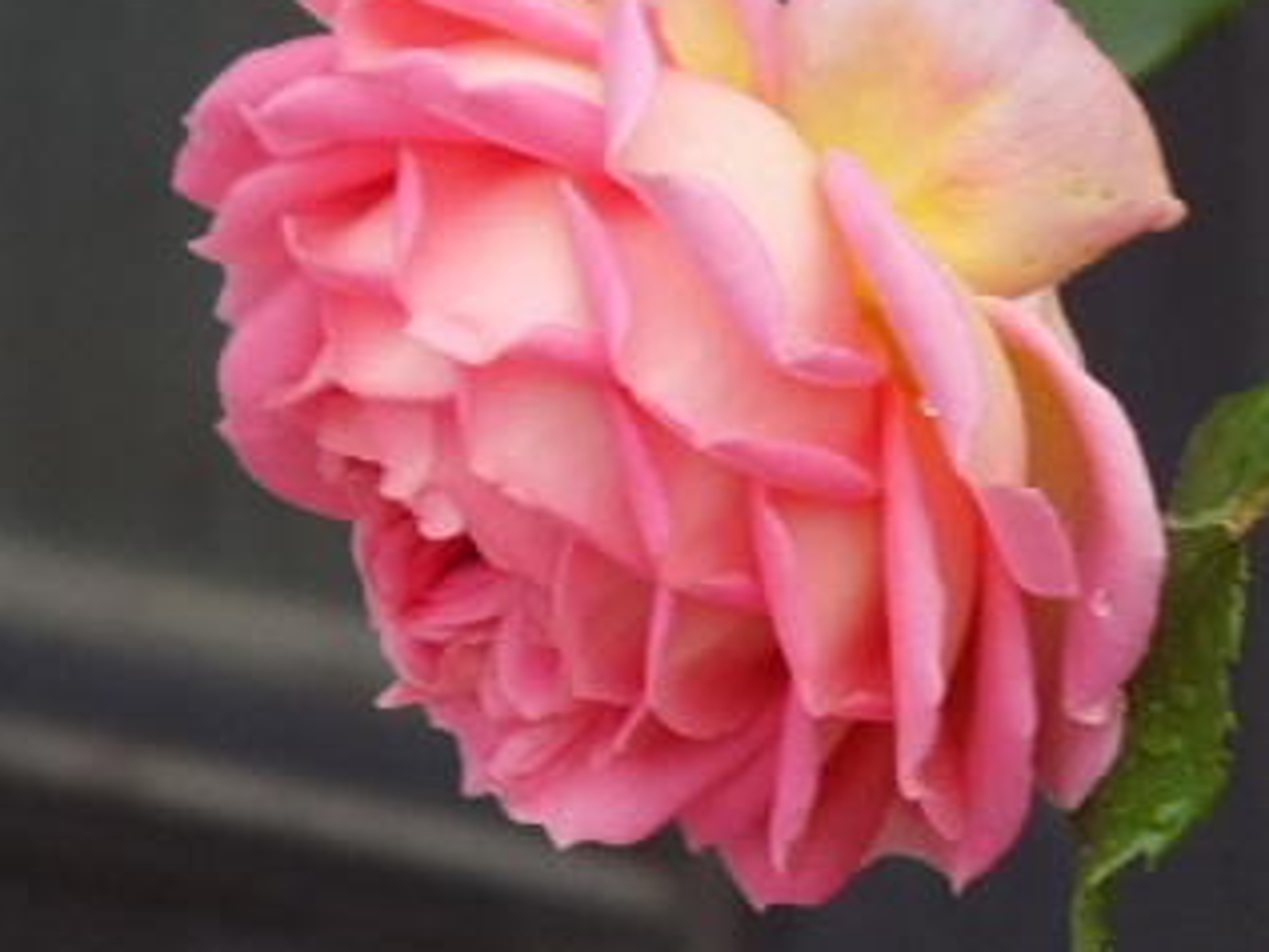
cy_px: 312
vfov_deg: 1.6
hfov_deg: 2.2
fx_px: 33666
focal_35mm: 918
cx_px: 508
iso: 400
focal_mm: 107.7
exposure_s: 1/10
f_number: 5.9
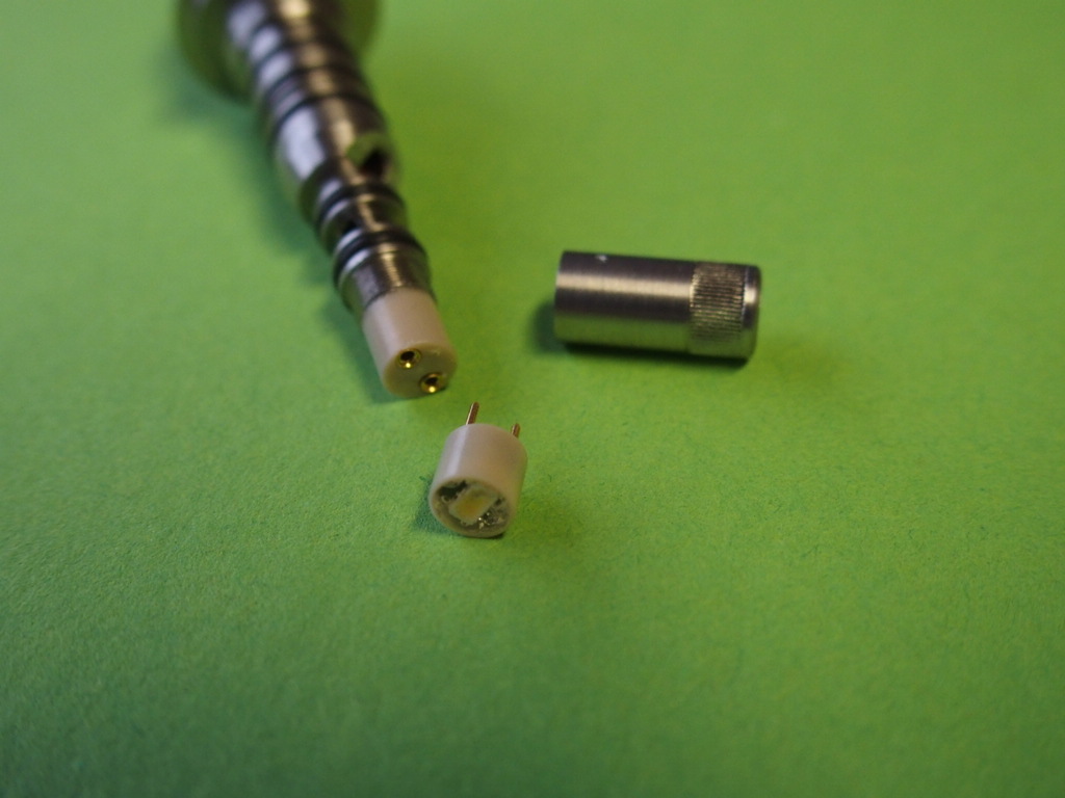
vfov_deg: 34.3
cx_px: 532
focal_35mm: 42
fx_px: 1292
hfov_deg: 44.8
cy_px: 399
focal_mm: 9
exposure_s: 1/160
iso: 500
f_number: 2.8
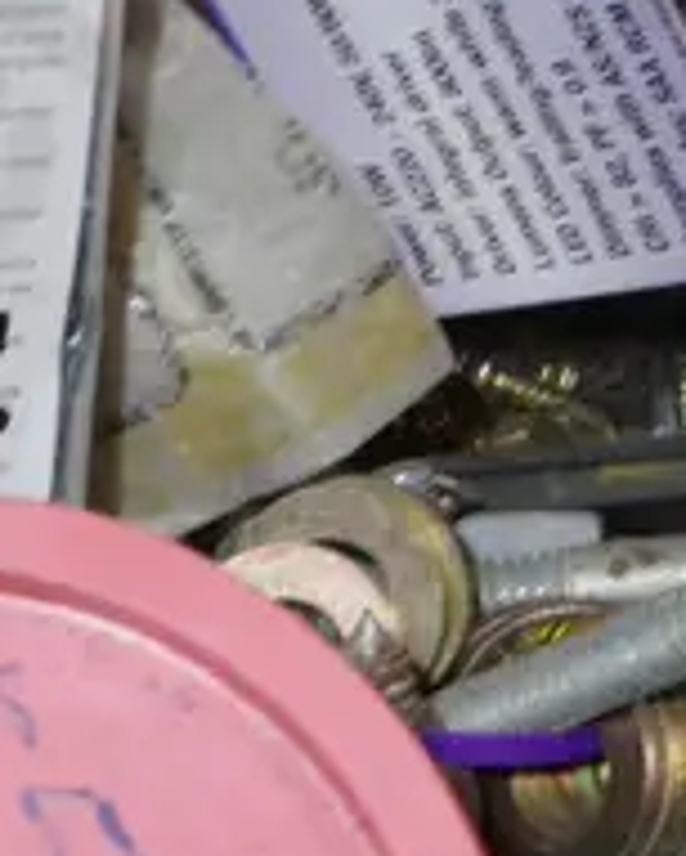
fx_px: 5300
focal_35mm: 209
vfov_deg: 8.9
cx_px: 480
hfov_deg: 7.4
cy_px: -565
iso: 400
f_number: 5.6
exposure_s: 1/60
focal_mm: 20
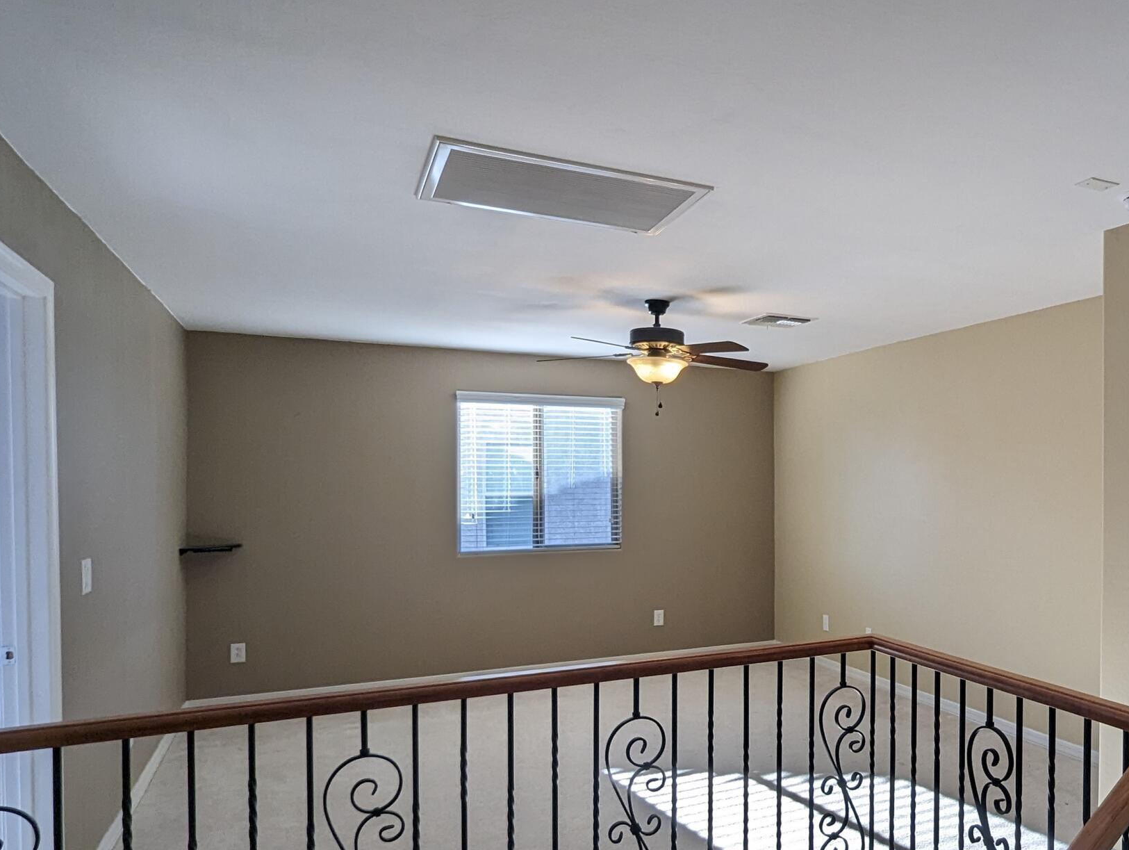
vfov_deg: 56.6
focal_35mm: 24
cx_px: 825
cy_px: 495
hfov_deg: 67.7
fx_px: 784
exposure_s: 1/107
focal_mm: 1.95
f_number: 2.2
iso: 46
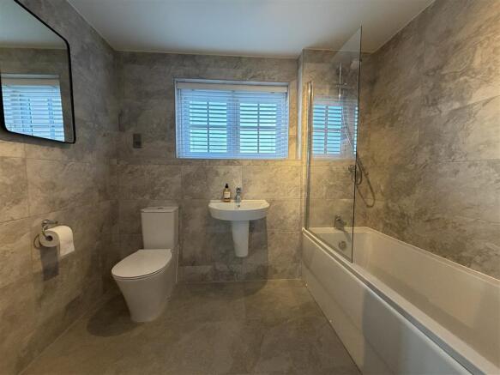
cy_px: 188
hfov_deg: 102.1
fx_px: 202
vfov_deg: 85.7
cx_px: 250
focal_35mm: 14
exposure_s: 1/60
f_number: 2.2
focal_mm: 2.22
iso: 320
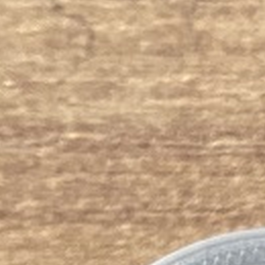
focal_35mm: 236
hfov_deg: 7.0
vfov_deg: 7.0
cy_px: 623
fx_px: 2044
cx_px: 626
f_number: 1.8
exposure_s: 1/890
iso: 32
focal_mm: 4.25
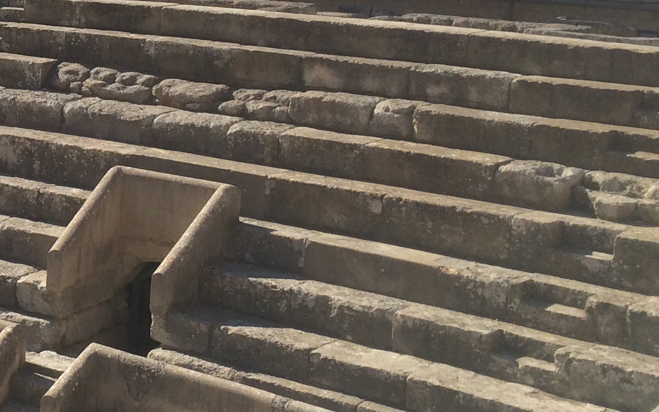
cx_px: -230
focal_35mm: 87
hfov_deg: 21.3
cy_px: 29
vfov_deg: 14.8
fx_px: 1563
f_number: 2.2
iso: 32
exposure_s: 1/1953
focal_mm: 4.15
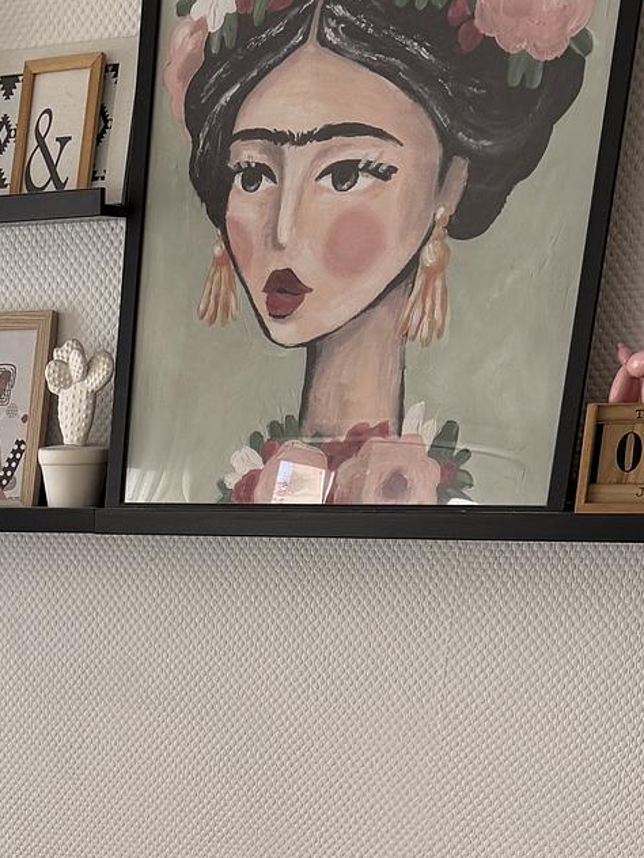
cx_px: -118
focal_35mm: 76
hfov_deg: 18.4
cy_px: 1341
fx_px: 1885
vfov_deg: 21.1
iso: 100
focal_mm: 6.76
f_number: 1.78
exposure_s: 1/253
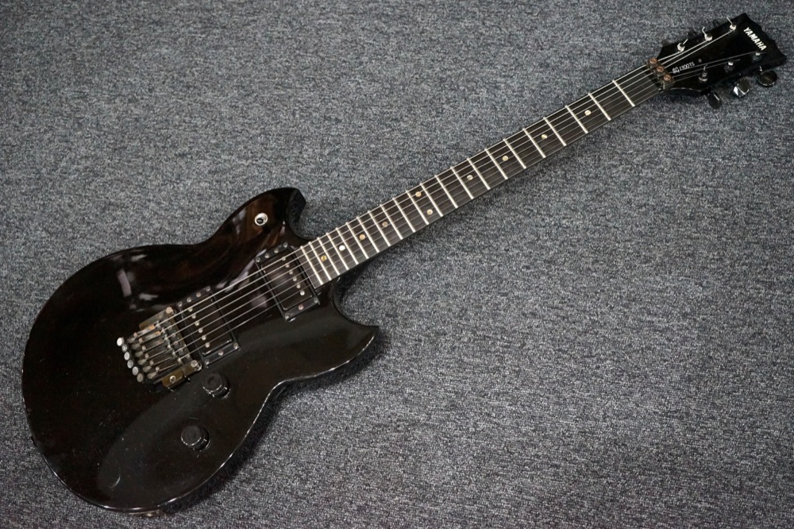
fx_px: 926
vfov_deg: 31.9
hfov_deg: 46.4
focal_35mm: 42
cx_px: 397
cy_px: 264
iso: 6400
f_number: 4.5
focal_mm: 42
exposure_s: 1/60
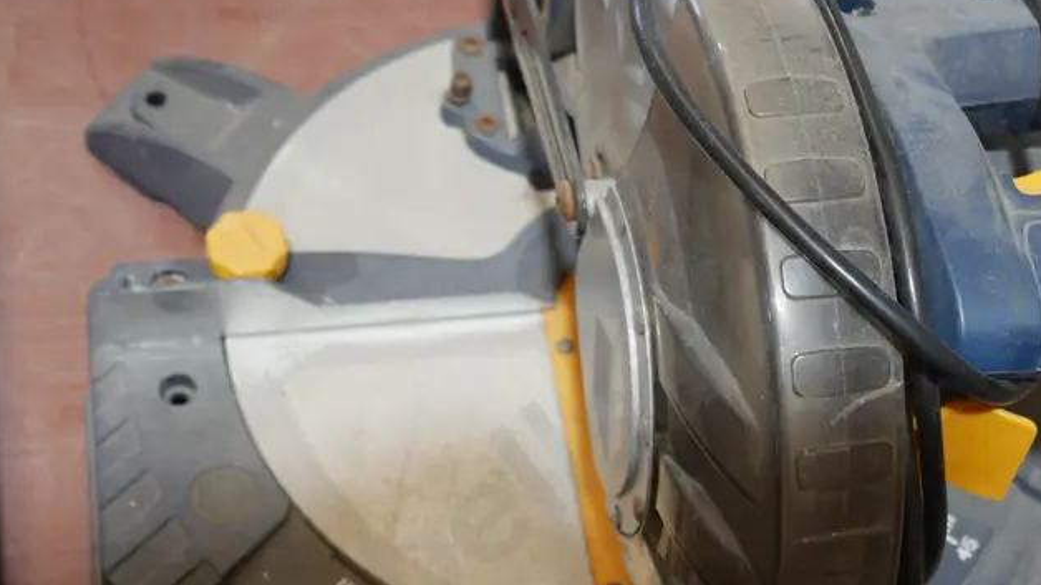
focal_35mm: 64
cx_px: 753
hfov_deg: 32.4
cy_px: 322
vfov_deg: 18.8
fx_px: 1766
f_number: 4
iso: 320
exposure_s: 1/60
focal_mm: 18
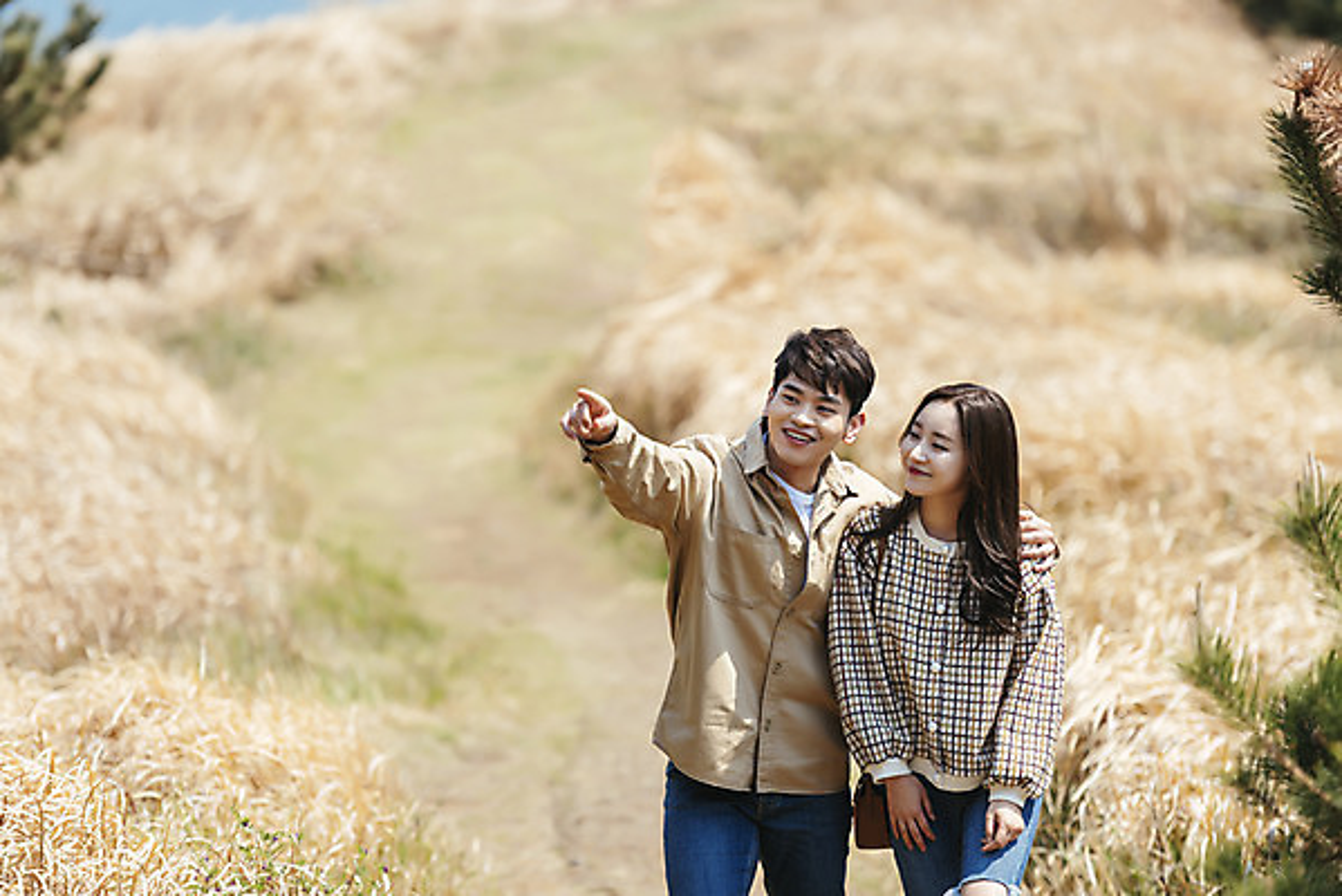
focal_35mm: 175
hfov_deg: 11.7
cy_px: 448
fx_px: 6526
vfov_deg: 7.9
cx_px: 671
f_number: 2.8
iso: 100
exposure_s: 1/1250
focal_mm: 175
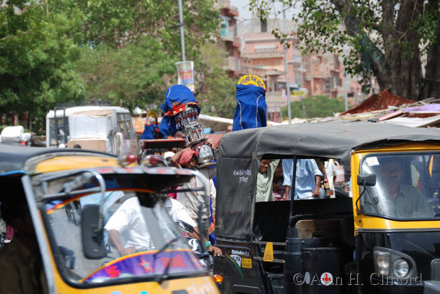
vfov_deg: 7.6
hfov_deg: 11.4
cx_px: 220
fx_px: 2202
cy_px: 147
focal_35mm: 180
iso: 100
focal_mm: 120
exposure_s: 1/250
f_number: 7.1
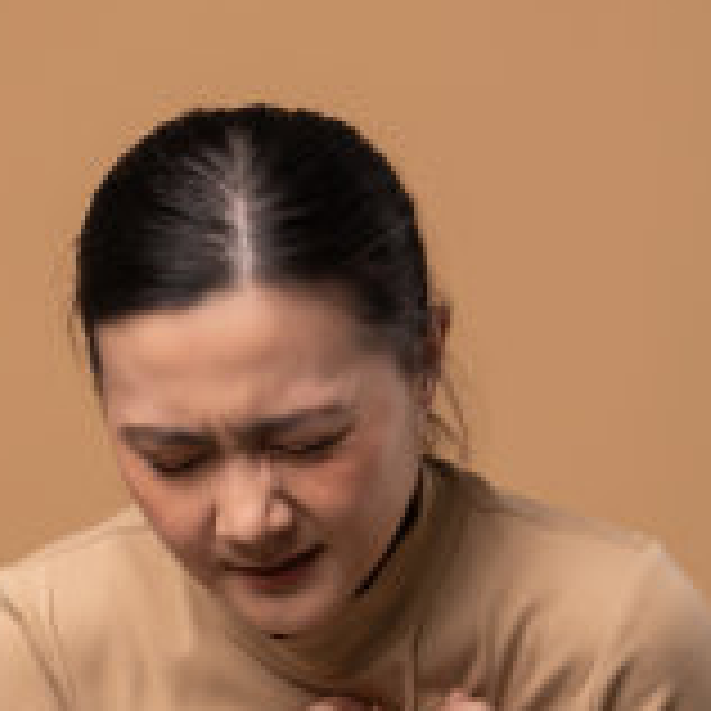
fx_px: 4833
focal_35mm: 208
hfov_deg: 8.4
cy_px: 536
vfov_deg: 8.4
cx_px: 342
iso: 200
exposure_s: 1/60
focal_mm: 63
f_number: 2.8
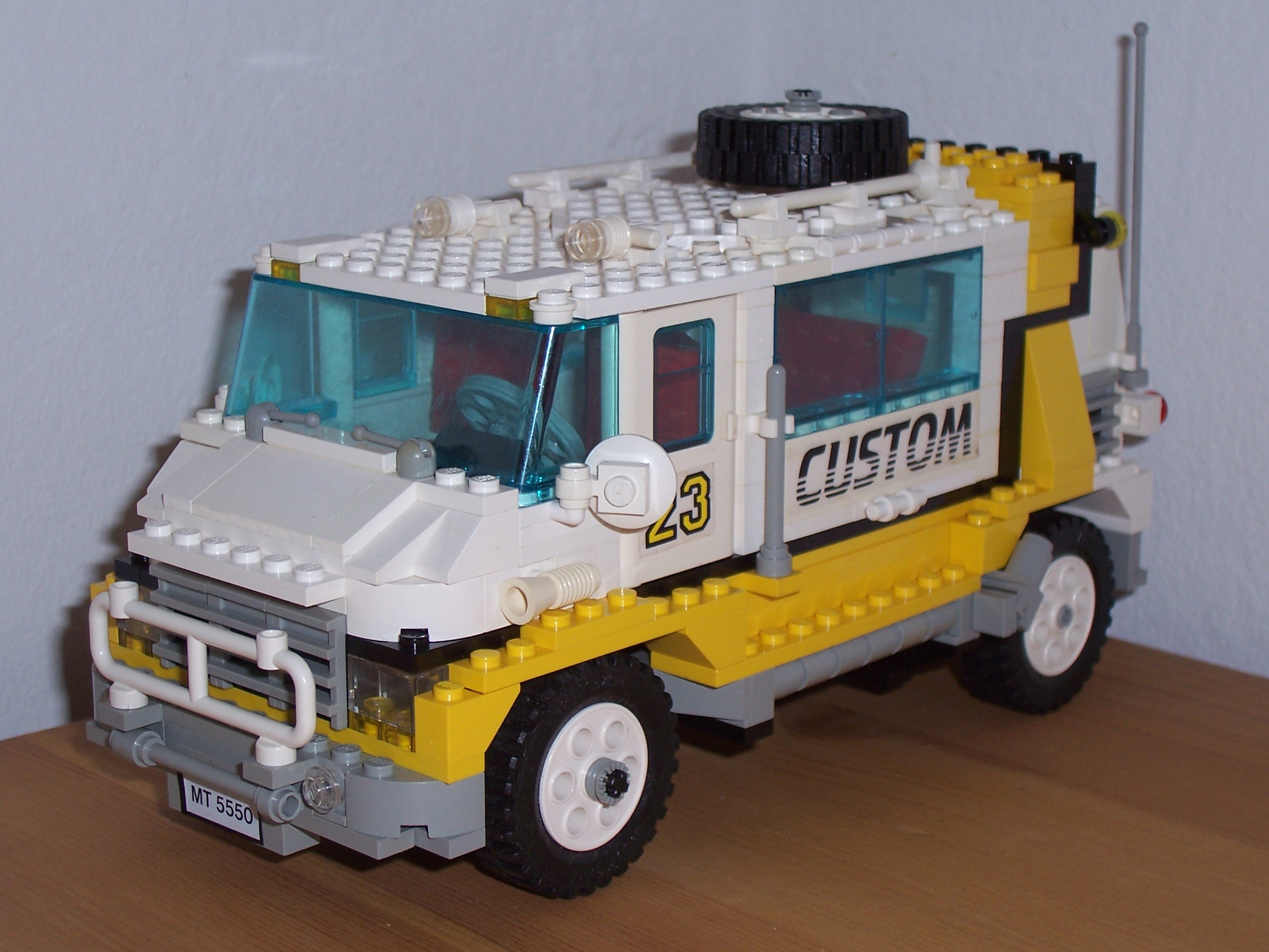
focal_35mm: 66
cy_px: 476
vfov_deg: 22.3
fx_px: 2420
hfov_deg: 29.4
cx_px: 634
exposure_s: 1/90
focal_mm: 10.8
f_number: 4
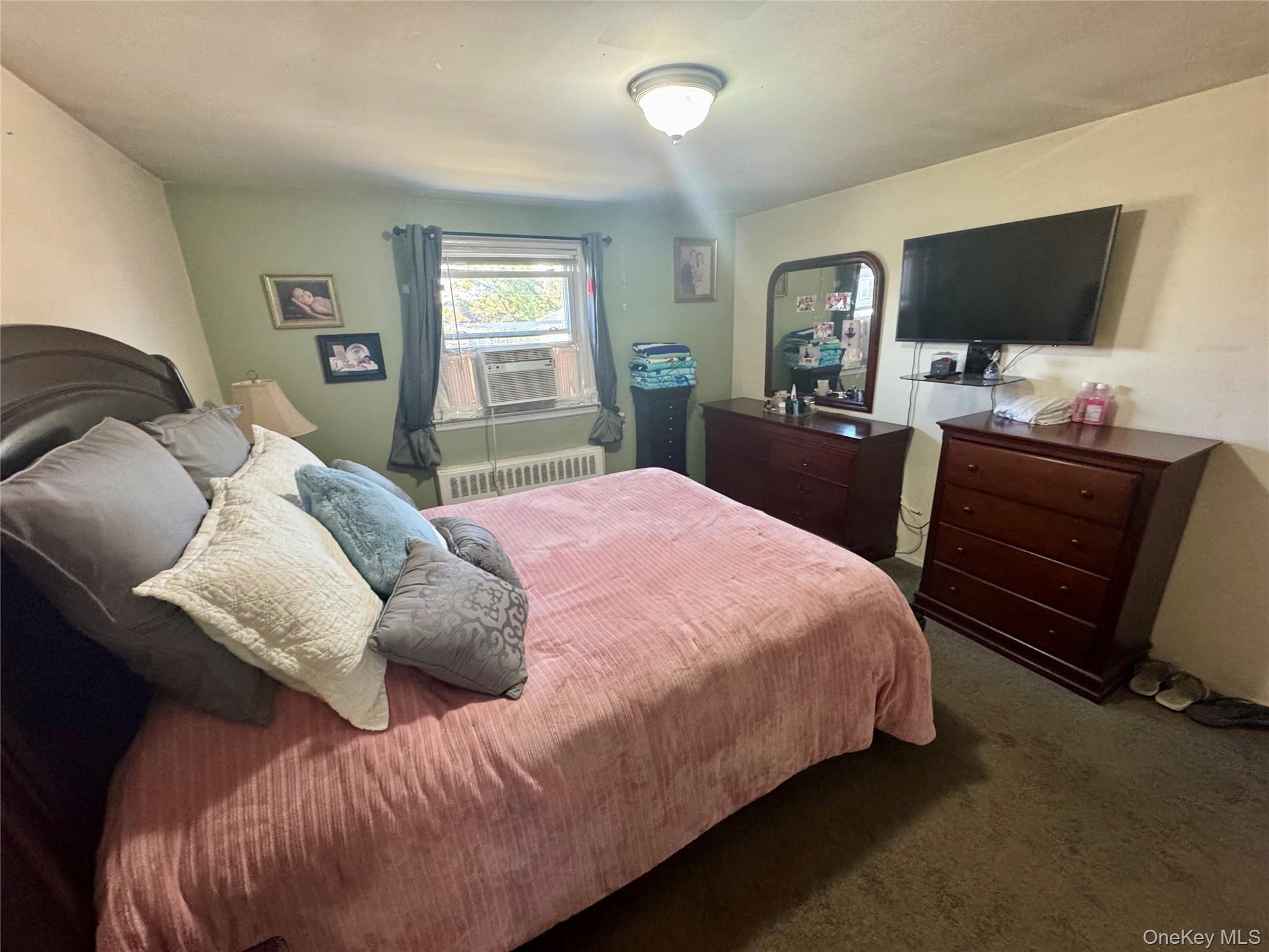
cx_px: 634
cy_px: 476
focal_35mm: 14
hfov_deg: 102.1
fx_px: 513
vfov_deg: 85.7
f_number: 2.2
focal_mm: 2.22
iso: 400
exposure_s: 1/60
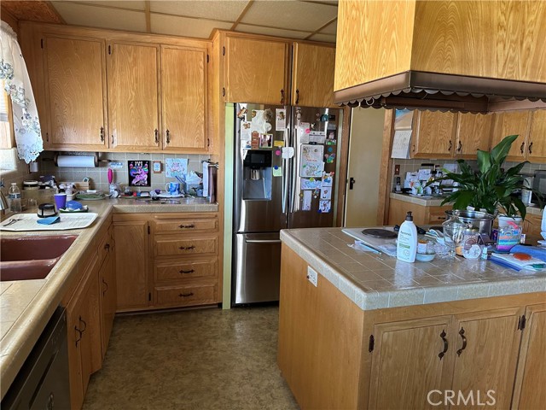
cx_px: 273
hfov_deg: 71.6
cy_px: 205
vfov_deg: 56.8
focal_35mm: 24
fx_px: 379
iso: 250
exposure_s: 1/60
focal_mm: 6.86
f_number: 1.78
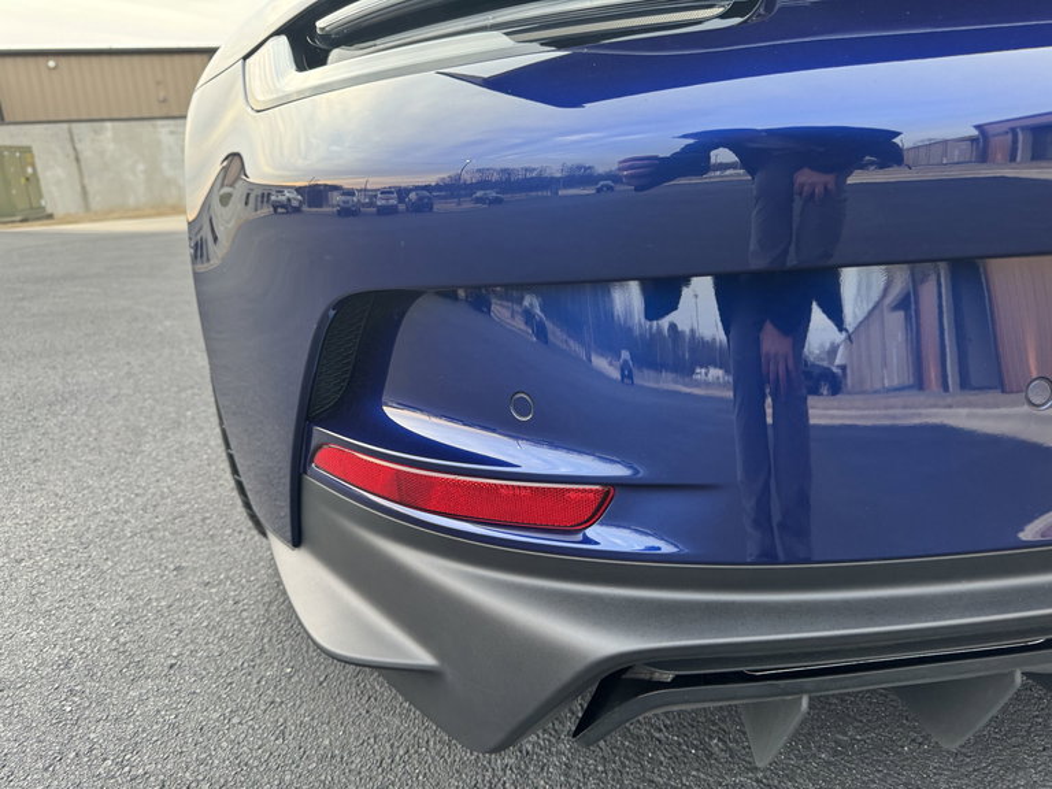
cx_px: 526
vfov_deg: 56.8
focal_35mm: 24
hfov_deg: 71.6
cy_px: 394
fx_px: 729
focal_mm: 6.86
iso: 200
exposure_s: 1/99
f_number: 1.78
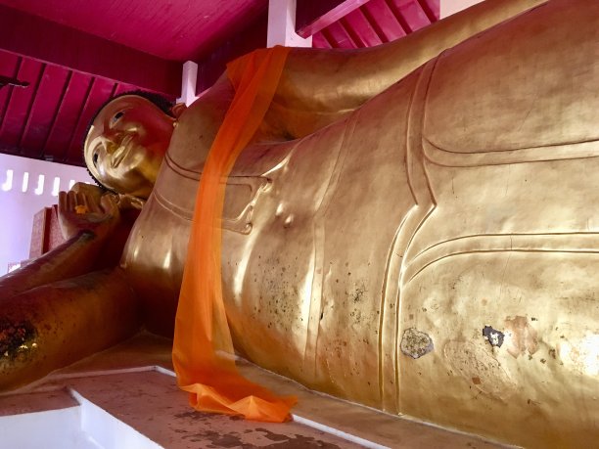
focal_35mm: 29
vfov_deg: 48.2
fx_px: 502
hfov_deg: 61.7
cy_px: 224
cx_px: 300
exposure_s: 1/20
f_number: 2.2
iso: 200
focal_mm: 4.15
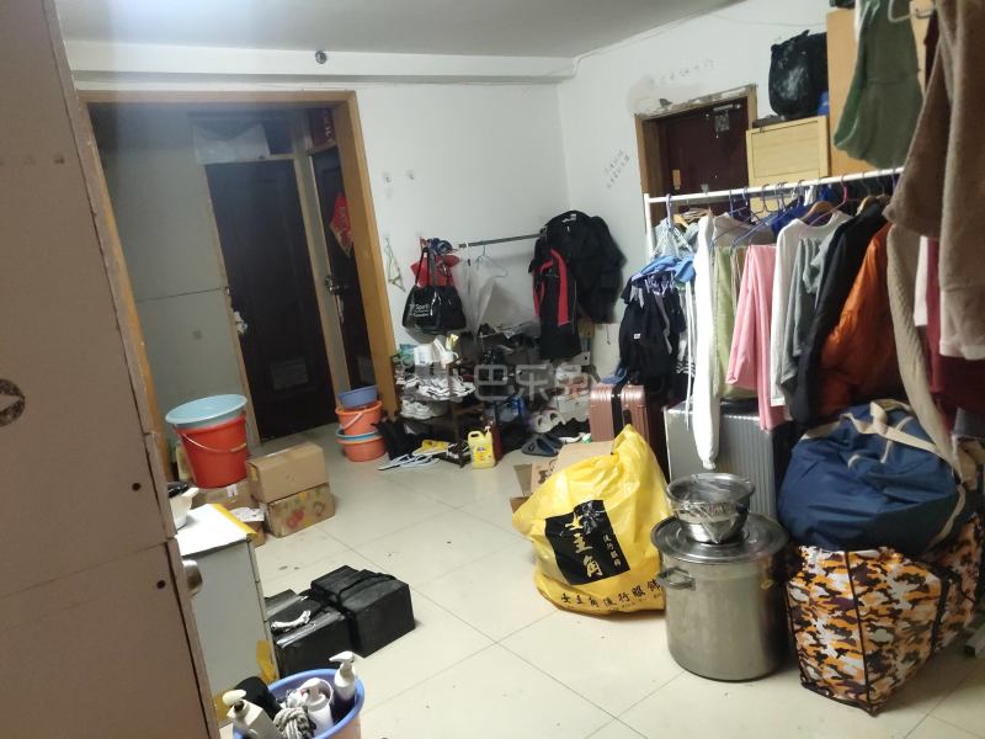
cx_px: 492
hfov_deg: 60.0
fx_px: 854
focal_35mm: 30
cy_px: 370
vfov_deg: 46.8
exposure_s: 1/25
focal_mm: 4.35
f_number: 1.8
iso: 733
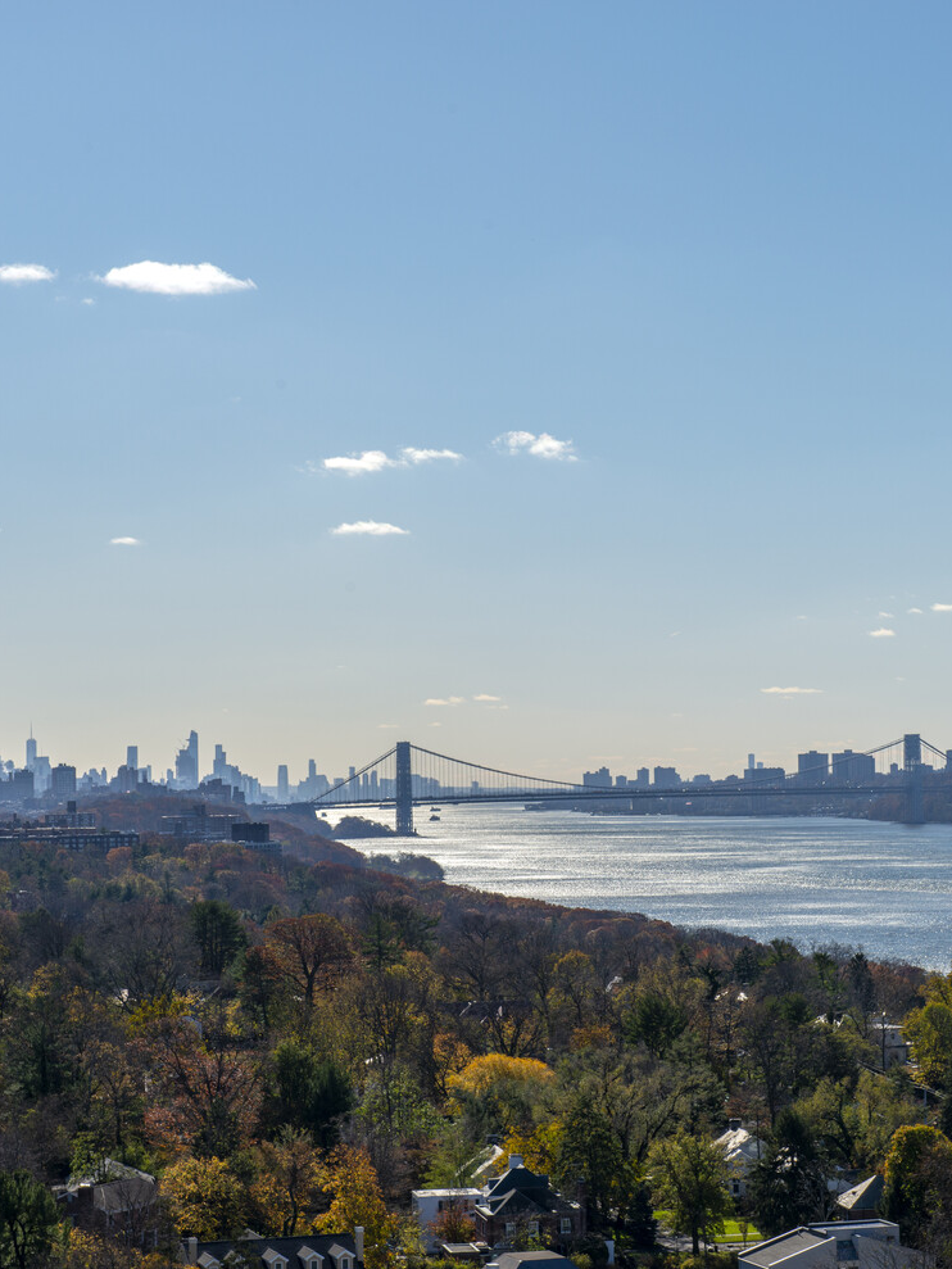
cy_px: 640
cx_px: 701
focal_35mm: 102
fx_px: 3739
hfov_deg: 14.5
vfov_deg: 19.3
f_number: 13
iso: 160
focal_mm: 70
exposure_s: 1/400
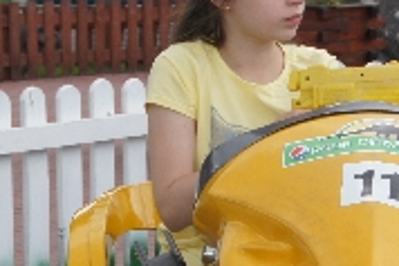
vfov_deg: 5.5
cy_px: 225
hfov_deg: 8.1
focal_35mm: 252
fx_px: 2795
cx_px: 343
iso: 200
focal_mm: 50
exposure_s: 1/160
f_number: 11
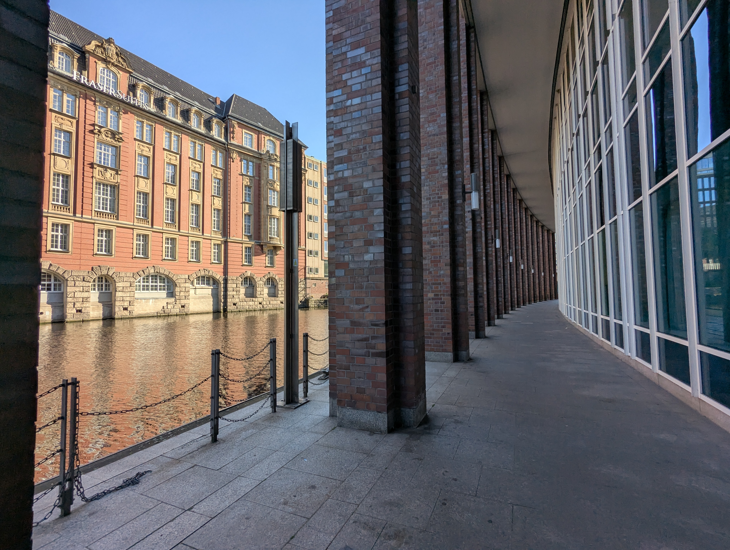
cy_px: 275
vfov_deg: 78.2
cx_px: 365
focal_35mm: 16
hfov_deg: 94.4
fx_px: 338
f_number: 2.2
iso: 49
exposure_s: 1/650
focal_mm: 2.35
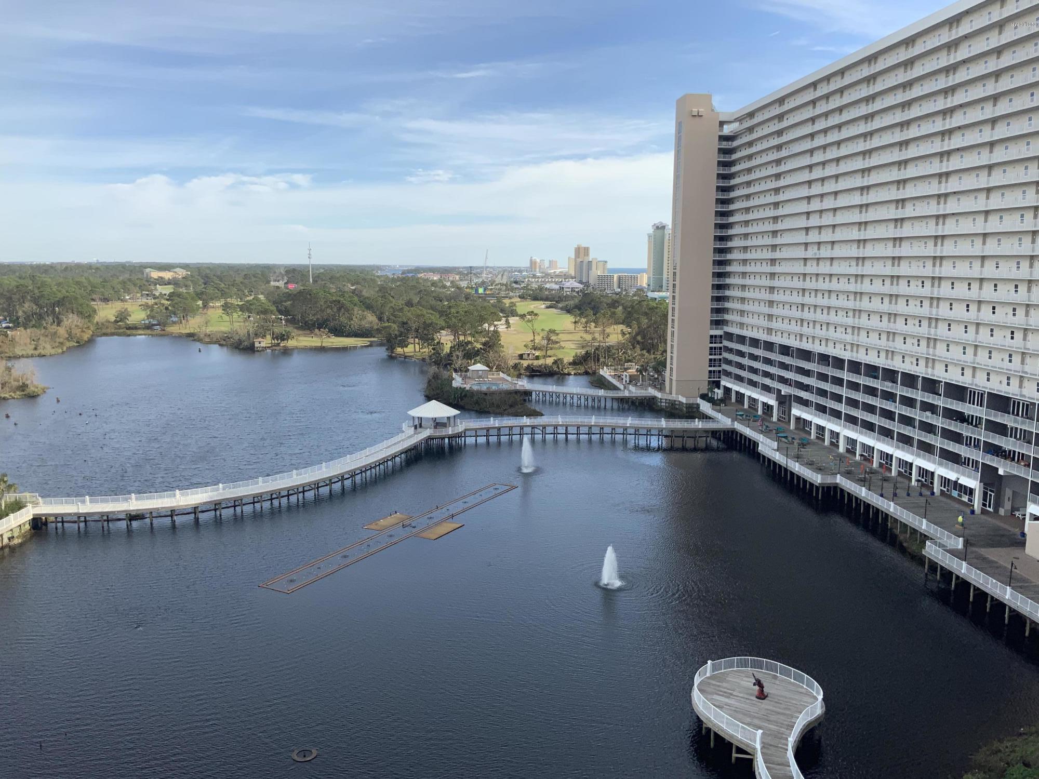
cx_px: 520
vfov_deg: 48.2
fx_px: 870
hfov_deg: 61.7
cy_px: 390
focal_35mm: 29
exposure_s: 1/1534
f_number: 1.8
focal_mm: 3
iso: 16
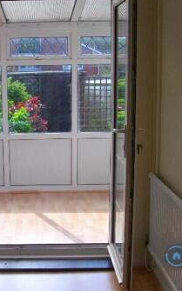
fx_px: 469
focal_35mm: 59
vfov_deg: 34.6
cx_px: 25
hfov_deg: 21.6
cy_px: 151
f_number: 2.9
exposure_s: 1/320
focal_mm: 5.7
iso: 100
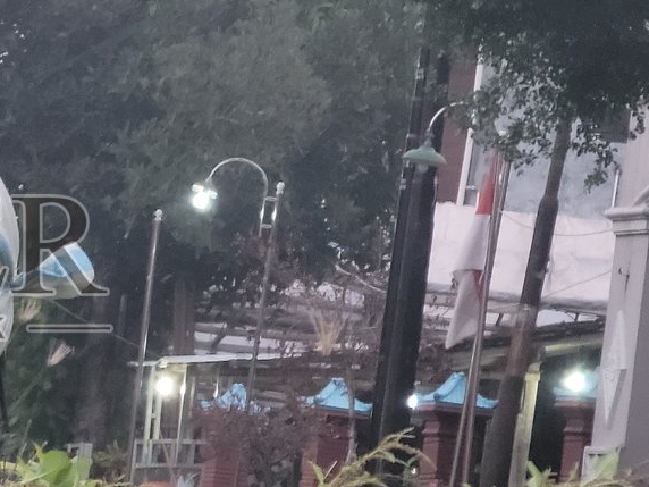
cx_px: -78
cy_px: 272
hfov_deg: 5.7
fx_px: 6450
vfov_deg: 4.3
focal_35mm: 344
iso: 500
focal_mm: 14.2
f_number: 3
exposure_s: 1/60
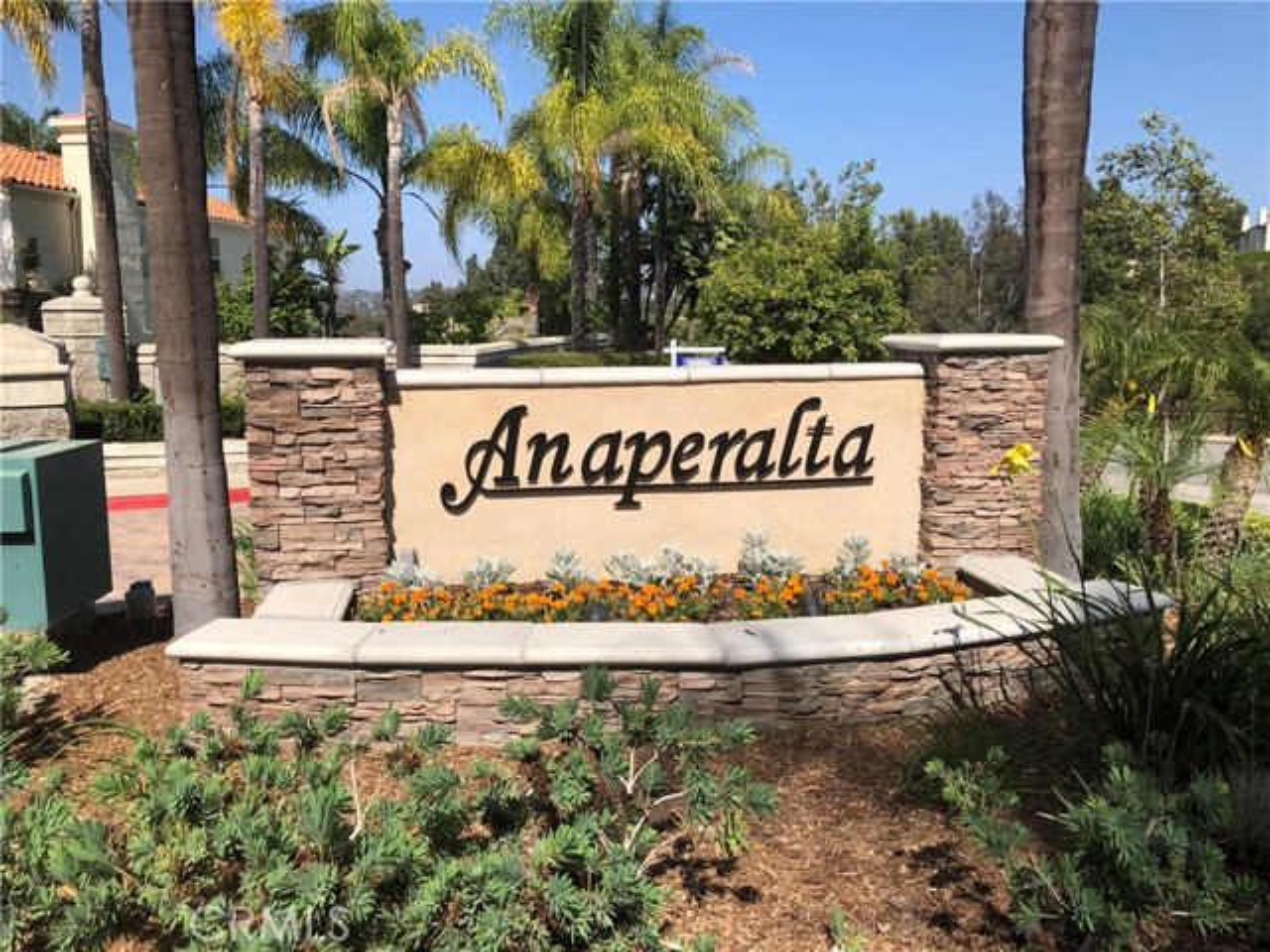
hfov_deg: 63.4
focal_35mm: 28
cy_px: 476
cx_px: 635
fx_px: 1027
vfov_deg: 49.7
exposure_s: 1/2288
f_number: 1.8
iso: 20
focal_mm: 3.99
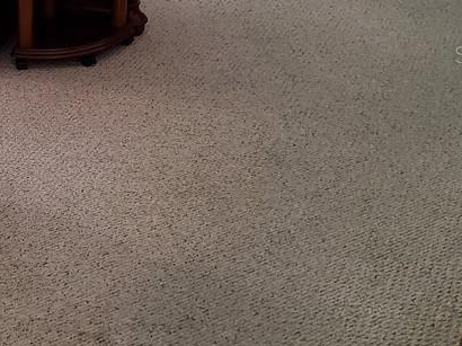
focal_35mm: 65
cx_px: -16
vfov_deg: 22.2
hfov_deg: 27.8
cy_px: 54
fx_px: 867
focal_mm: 3.08
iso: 250
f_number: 2
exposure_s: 1/40
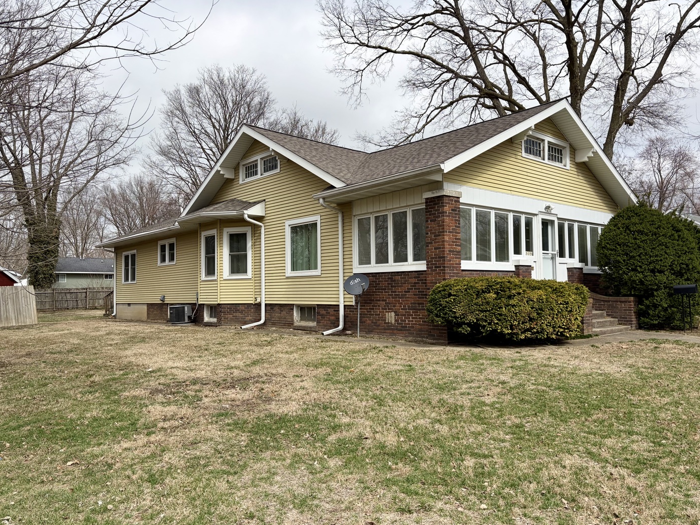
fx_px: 546
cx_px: 361
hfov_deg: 65.3
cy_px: 261
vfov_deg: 51.3
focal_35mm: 27
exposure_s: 1/3279
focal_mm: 5.96
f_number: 1.6
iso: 50
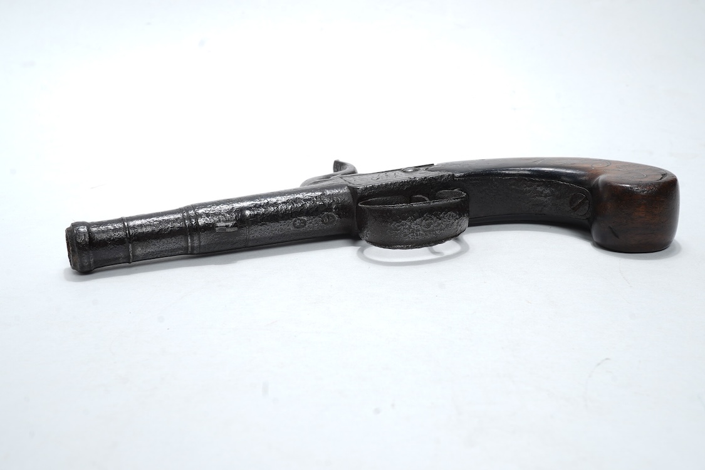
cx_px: 352
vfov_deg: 29.9
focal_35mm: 45
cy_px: 235
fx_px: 881
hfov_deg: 43.6
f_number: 22
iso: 64
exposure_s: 1/100
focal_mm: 30
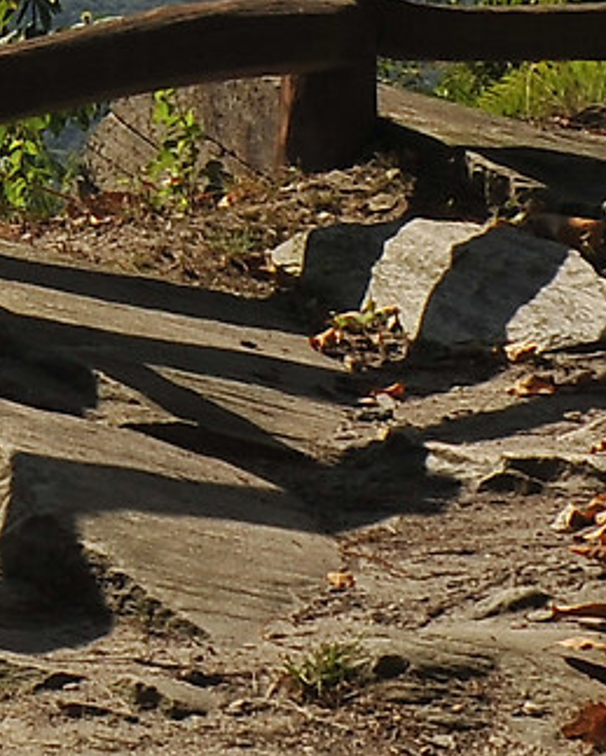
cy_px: -534
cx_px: -428
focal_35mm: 195
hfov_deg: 7.7
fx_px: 4366
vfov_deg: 9.5
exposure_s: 1/640
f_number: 13
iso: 400
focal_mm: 28
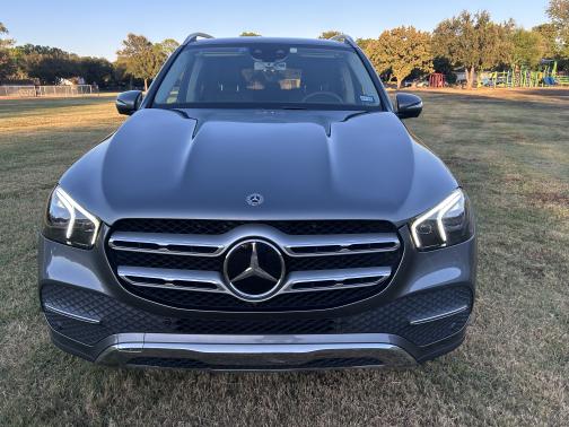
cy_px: 214
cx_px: 284
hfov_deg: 67.3
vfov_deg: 53.1
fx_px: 427
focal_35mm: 26
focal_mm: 5.7
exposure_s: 1/316
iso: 50
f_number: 1.5
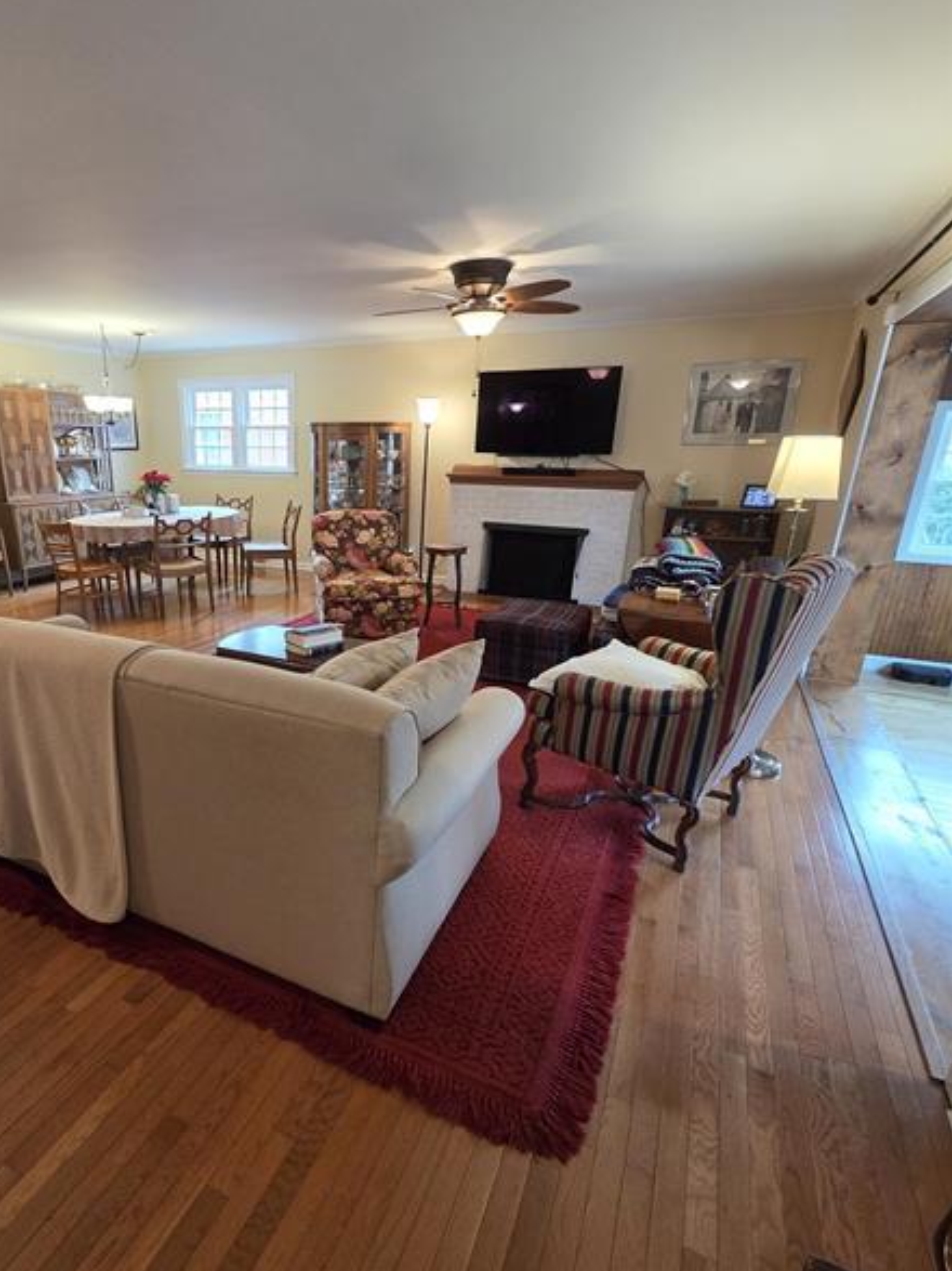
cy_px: 682
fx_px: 624
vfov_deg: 90.9
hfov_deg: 72.9
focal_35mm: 17
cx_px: 333
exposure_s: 1/60
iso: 500
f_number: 2.2
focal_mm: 2.2
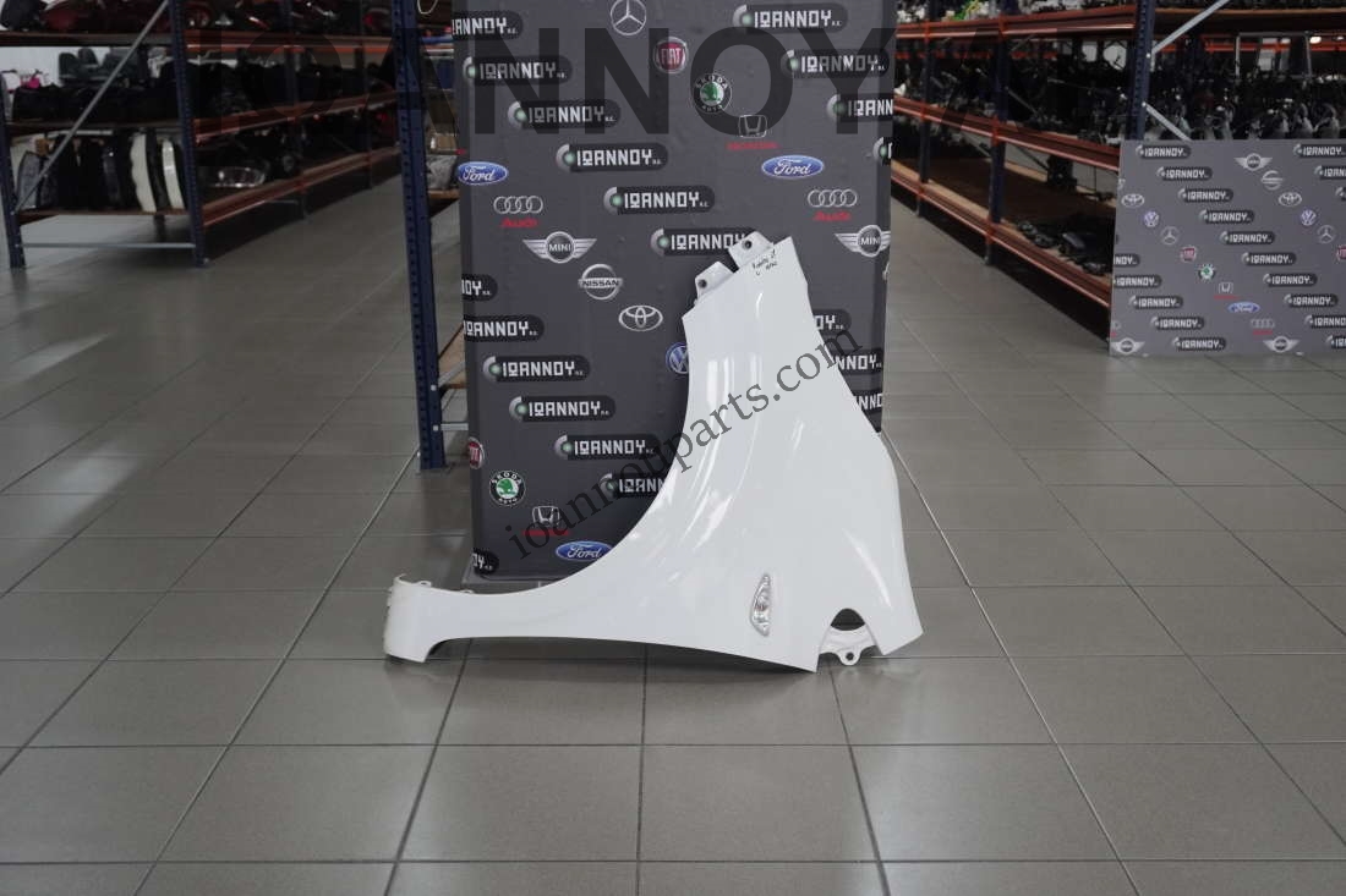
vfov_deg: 36.9
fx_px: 1346
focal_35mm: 36
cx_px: 673
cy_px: 448
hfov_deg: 53.1
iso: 1600
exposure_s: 1/160
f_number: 4.5
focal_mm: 24
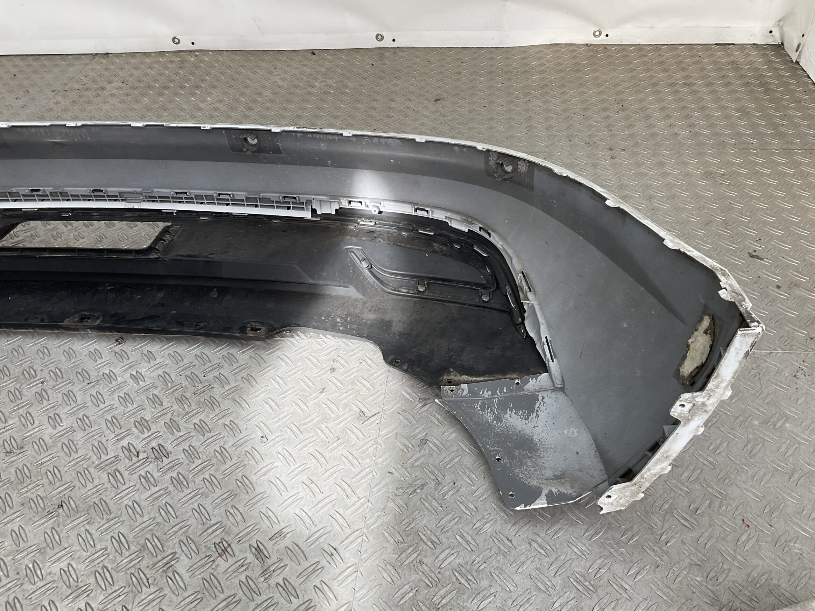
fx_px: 683
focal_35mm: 29
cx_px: 408
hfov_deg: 61.7
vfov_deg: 48.2
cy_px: 306
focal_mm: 3
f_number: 1.8
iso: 16
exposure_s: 1/171
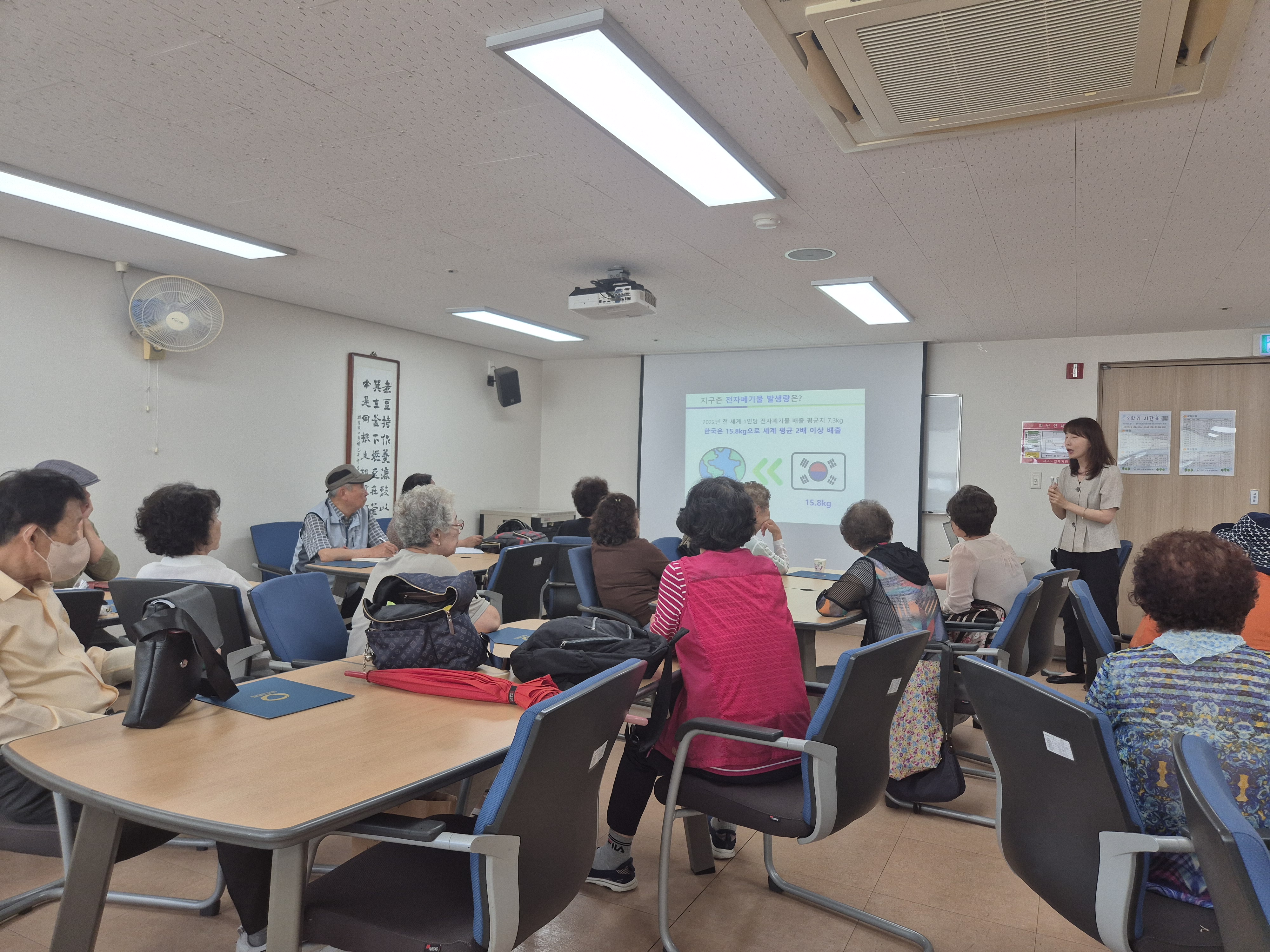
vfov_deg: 58.9
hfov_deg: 73.9
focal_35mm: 23
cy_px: 476
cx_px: 635
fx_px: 844
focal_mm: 5.4
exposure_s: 1/120
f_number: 1.8
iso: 80
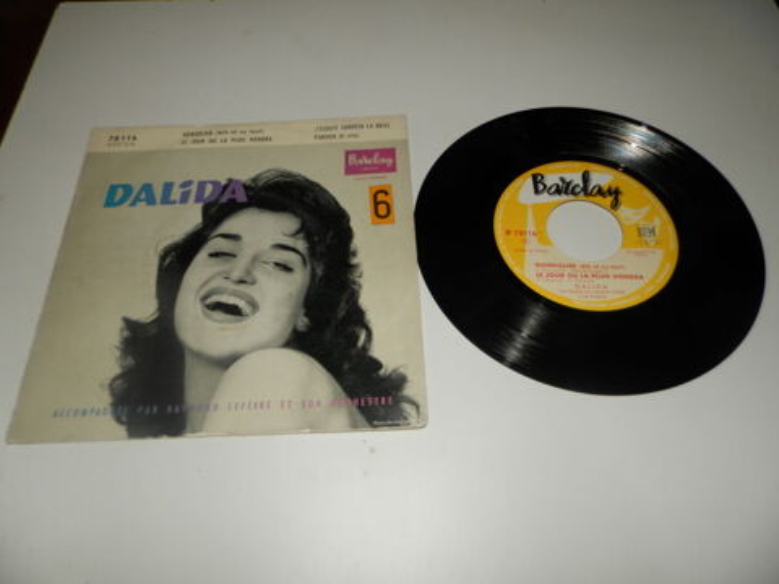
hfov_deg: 69.4
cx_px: 390
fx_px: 563
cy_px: 292
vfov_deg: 54.9
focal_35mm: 25
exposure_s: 1/30
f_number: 8.7
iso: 100
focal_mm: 4.5
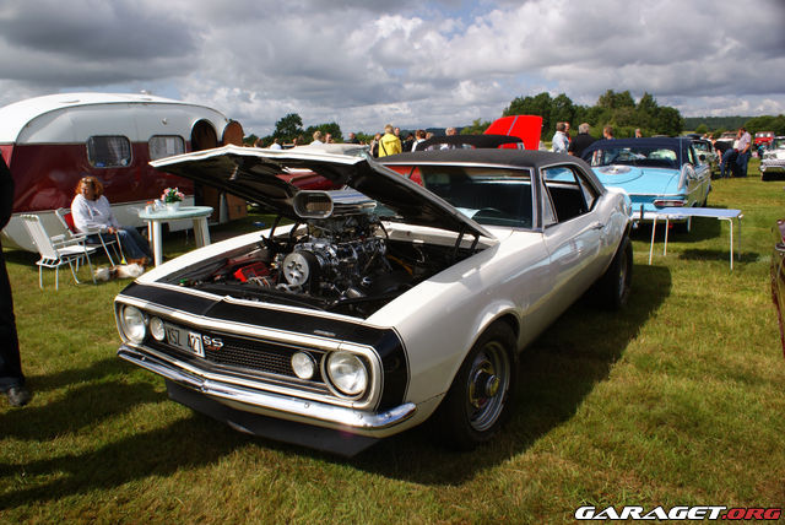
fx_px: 589
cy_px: 262
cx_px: 392
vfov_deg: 48.0
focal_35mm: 27
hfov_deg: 67.3
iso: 100
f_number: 10
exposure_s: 1/80
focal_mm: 18
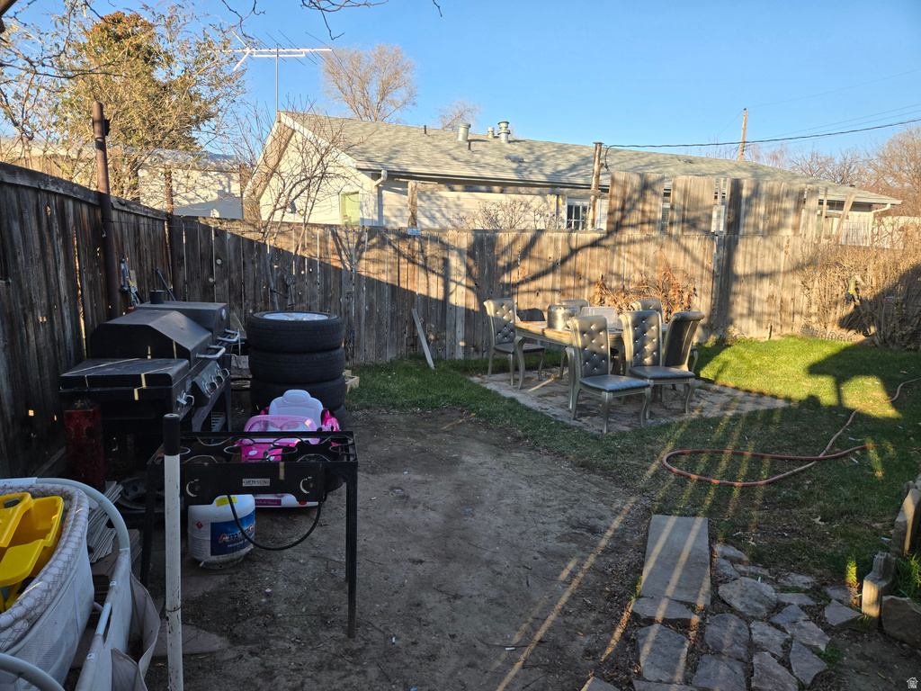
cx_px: 460
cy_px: 346
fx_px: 612
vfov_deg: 58.9
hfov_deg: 73.9
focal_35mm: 23
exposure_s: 1/1751
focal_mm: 5.4
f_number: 1.8
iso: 80
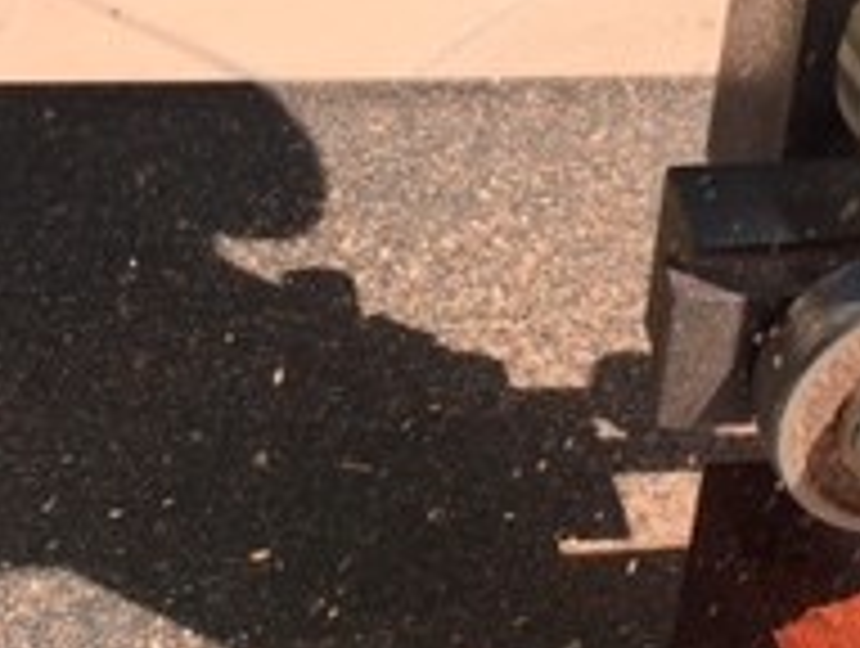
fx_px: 2414
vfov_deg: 15.3
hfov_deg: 20.1
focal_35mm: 97
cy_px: 261
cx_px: 608
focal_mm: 4.15
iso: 25
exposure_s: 1/1202
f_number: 2.2
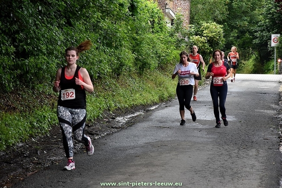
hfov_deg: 13.0
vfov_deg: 8.7
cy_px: 94
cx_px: 141
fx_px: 1234
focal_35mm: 158
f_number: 5.6
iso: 800
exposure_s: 1/640
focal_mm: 105
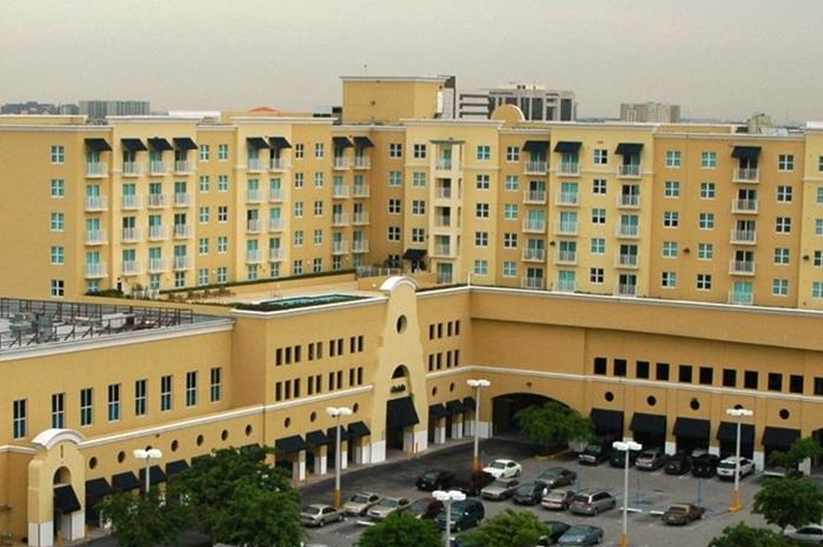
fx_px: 1895
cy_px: 386
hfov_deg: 24.3
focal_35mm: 83
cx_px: 236
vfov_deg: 16.4
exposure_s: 1/400
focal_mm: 24
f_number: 10
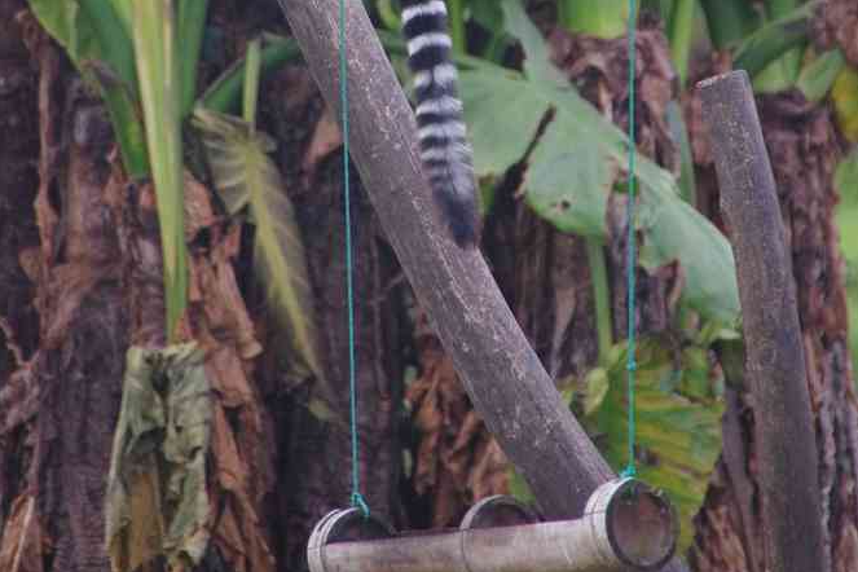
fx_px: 13465
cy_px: -19
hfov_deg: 3.6
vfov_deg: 2.4
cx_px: 428
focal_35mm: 565
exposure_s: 1/200
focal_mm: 250
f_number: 6.3
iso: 3200
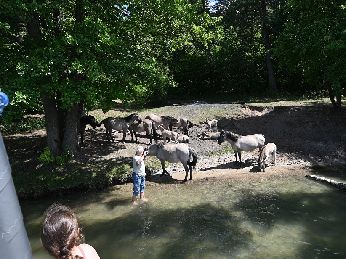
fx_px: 200
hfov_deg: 81.3
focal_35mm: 20
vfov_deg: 65.9
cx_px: 197
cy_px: 127
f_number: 5.6
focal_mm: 12
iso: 100
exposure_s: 1/250
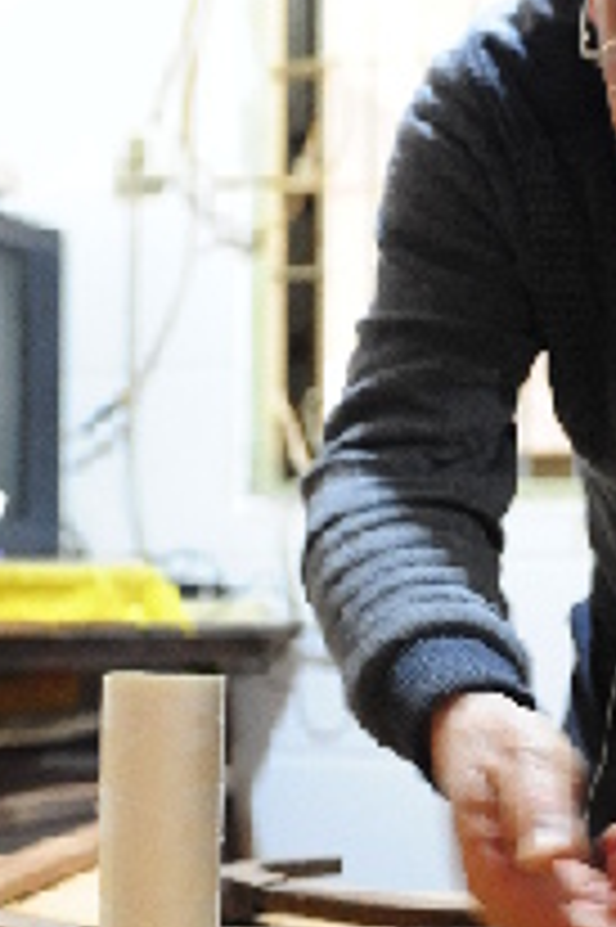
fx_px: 1800
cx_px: 501
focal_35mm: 70
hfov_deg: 19.2
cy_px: 657
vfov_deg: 28.6
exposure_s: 1/30
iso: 2000
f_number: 2.8
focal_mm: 24
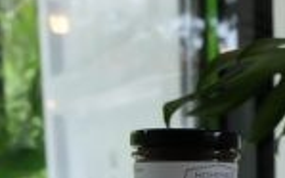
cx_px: 367
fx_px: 598
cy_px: 264
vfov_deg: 15.6
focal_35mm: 77
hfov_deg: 23.7
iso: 400
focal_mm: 16.7
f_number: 4
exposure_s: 1/200
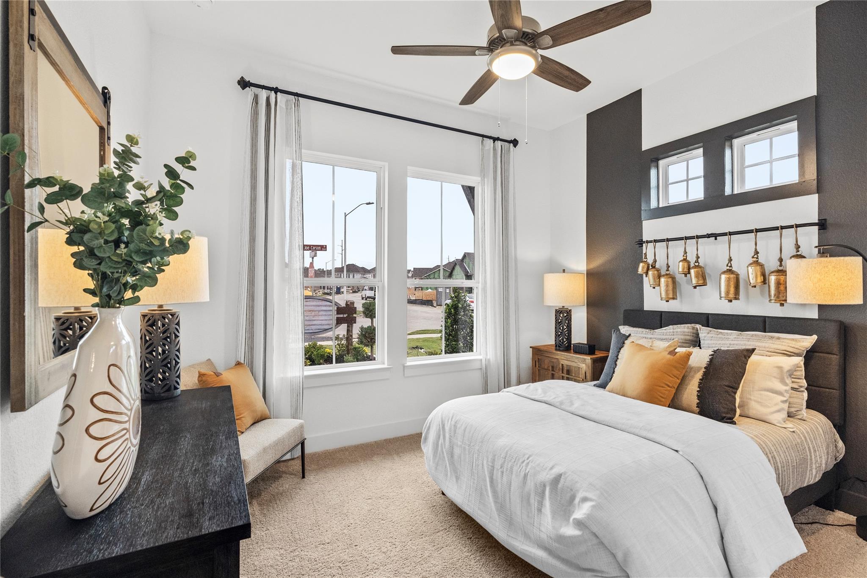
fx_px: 385
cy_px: 289
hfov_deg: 96.7
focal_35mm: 16
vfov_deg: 73.7
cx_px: 434
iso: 1250
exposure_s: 1/20
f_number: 8
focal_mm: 16
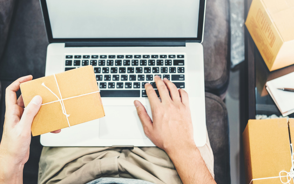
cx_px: 136
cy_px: 71
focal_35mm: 69
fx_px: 553
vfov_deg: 18.8
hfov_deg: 29.8
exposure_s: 1/50
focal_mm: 35
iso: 200
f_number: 2.2
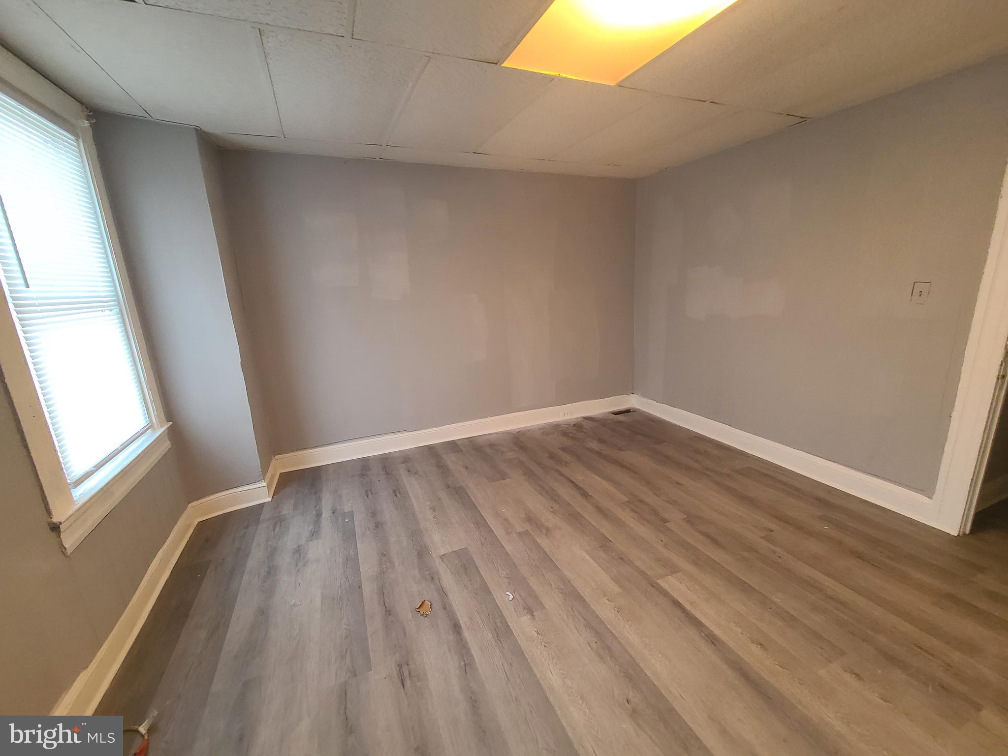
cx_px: 504
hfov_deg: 106.2
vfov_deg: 89.9
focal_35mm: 13
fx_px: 379
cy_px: 378
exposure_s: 1/30
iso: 320
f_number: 2.2
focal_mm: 2.2
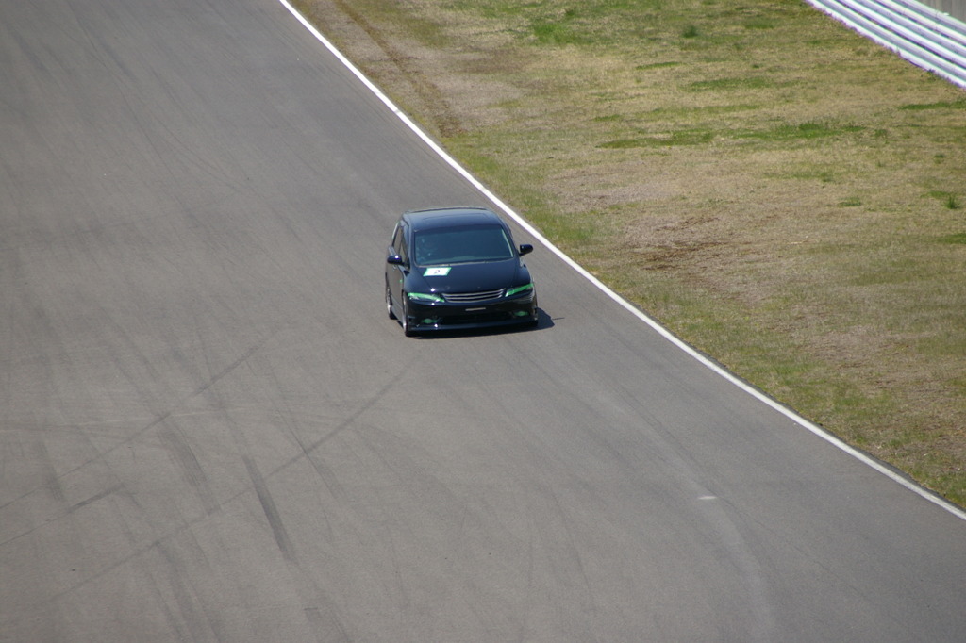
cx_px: 483
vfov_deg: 3.7
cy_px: 322
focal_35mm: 375
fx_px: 10059
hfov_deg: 5.5
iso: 200
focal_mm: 250
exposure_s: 1/500
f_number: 9.5
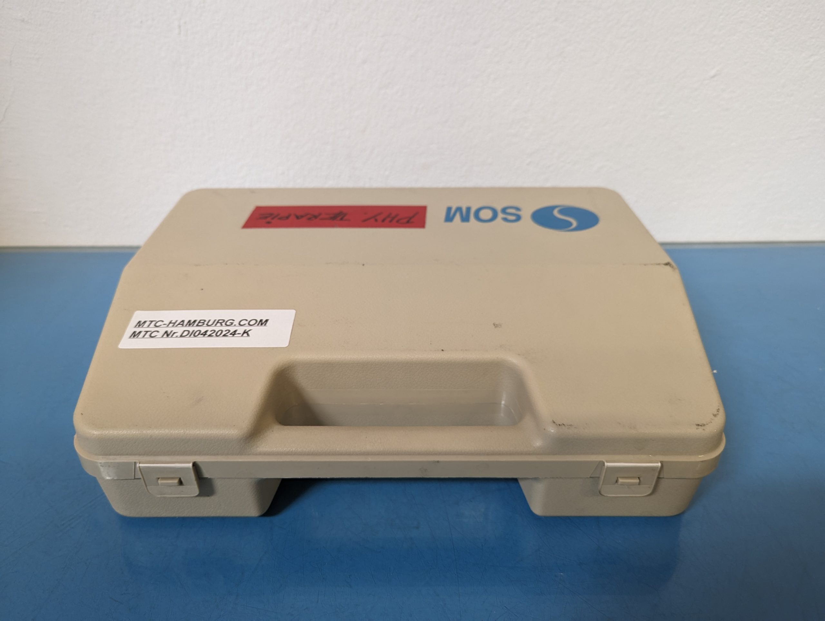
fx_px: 573
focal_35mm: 24
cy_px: 310
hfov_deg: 71.5
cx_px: 412
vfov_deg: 56.9
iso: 258
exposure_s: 1/77.2
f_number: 1.85
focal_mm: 6.81
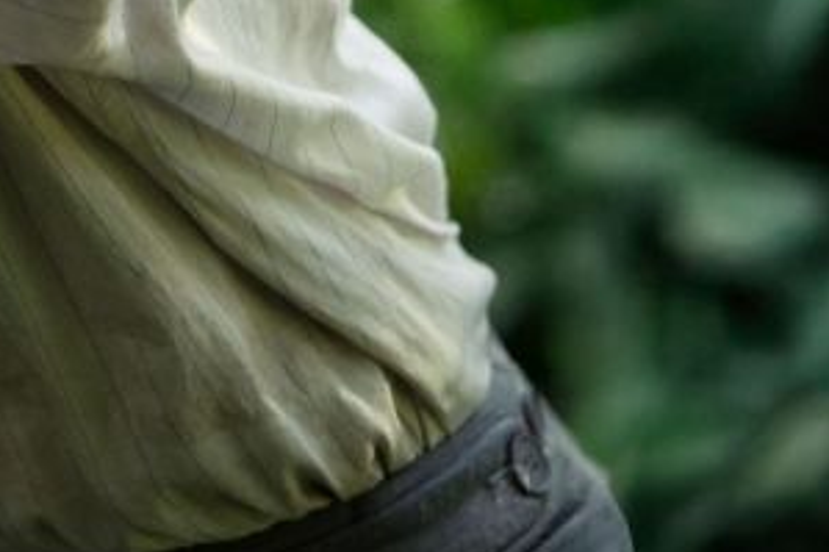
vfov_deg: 7.6
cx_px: -879
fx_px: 4004
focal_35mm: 174
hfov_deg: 10.7
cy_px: -549
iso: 3200
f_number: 2
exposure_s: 1/800
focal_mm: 42
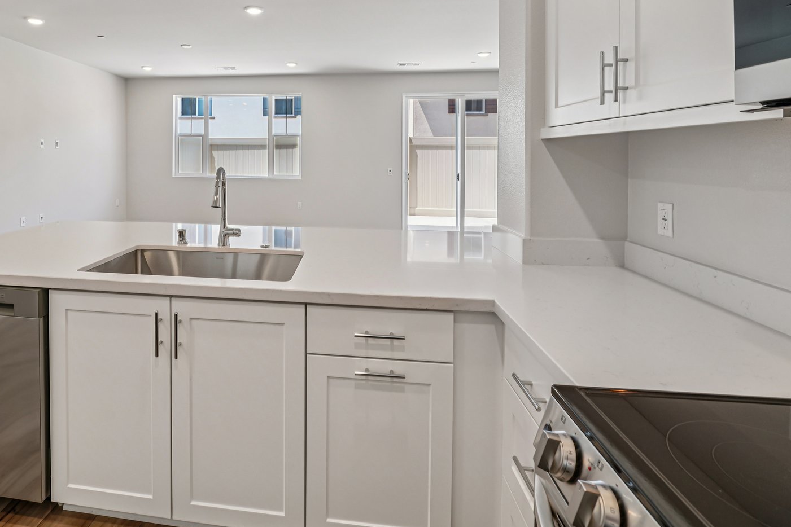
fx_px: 417
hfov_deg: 85.4
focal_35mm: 19
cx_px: 303
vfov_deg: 62.2
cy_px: 157
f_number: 8
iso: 200
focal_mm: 13
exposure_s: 1/30
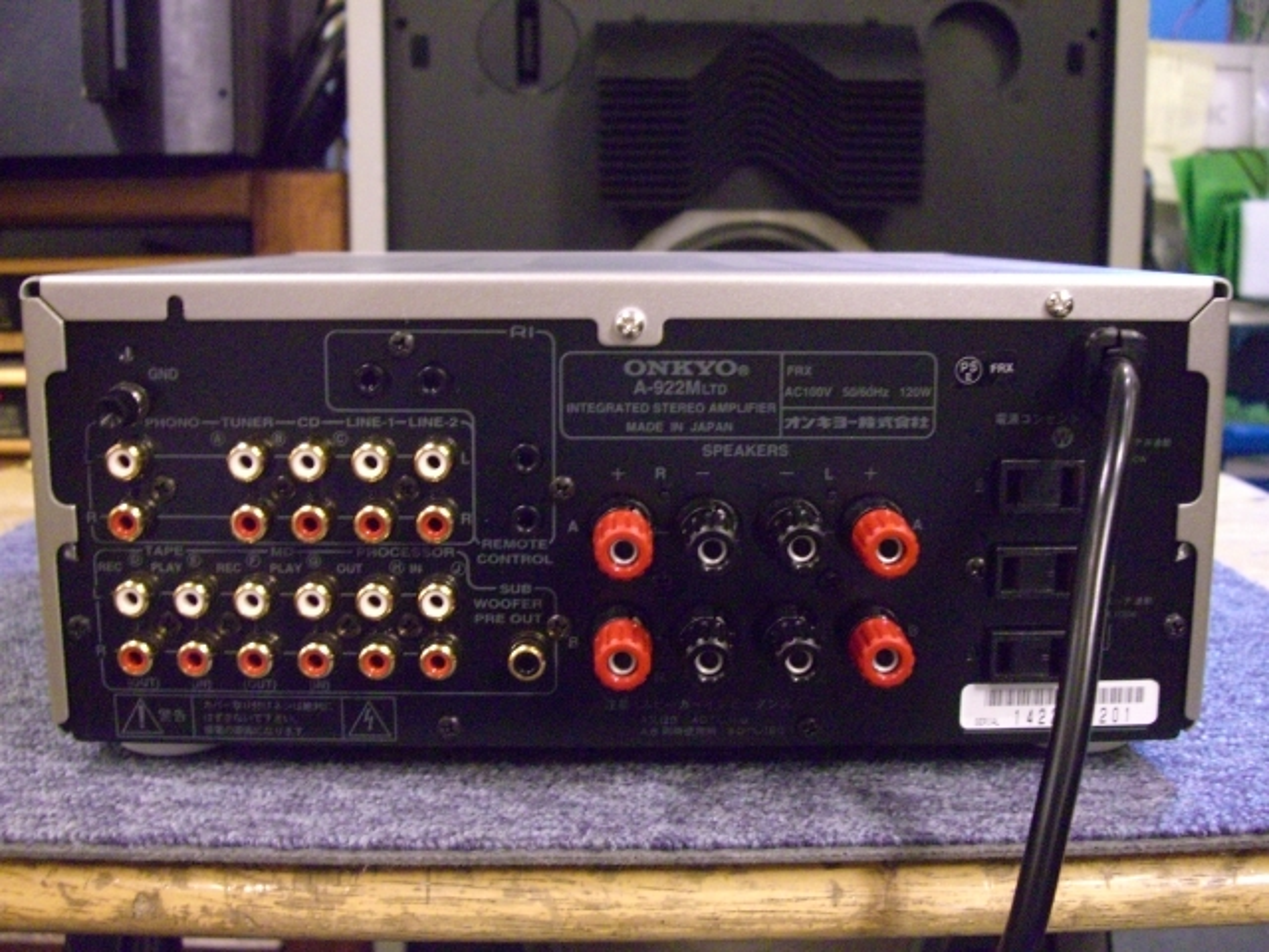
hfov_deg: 49.0
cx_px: 634
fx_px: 1393
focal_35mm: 38
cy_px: 476
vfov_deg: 37.7
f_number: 2.8
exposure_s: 1/15
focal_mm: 7.9
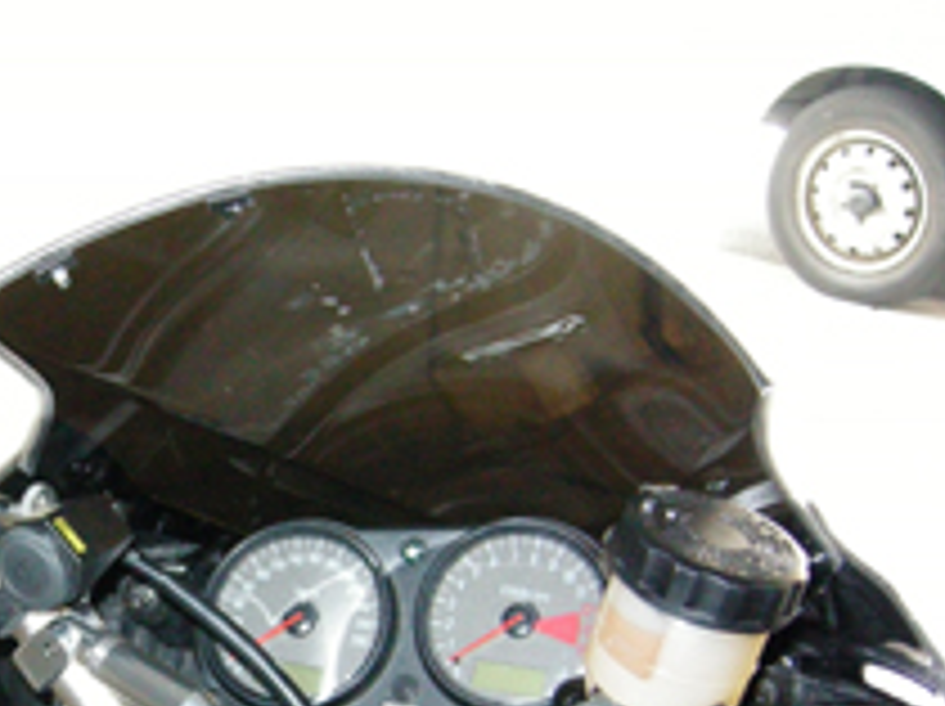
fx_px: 1991
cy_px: 659
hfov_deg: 26.1
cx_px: 160
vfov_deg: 19.7
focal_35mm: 73
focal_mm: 7.5
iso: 400
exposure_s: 1/30
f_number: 2.7
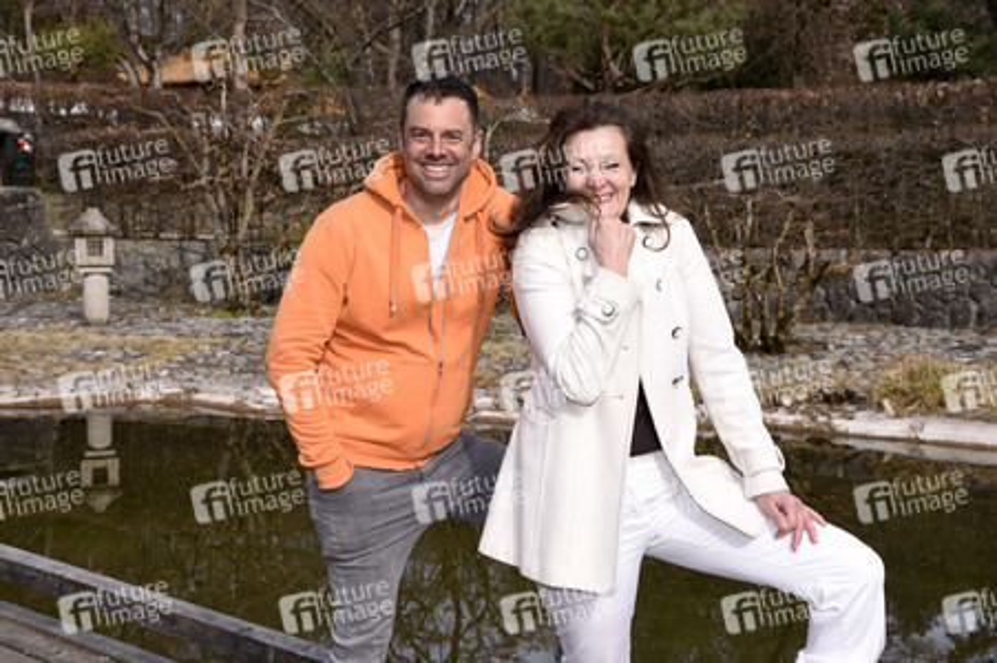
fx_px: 1605
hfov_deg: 34.5
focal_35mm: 58
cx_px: 498
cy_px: 332
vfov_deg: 23.3
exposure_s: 1/160
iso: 160
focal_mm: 58
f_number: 9
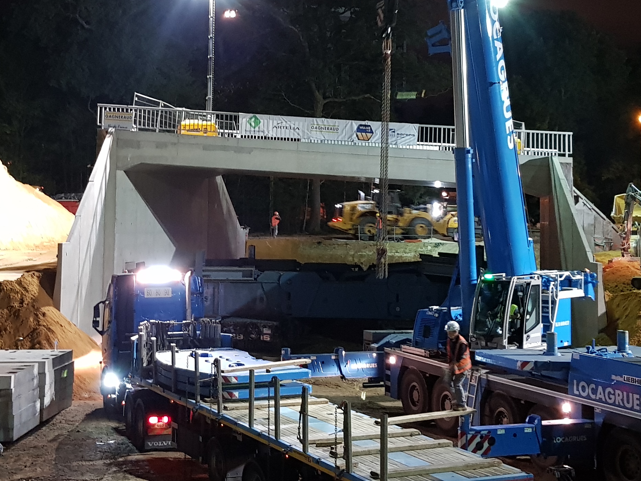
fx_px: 1037
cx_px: 302
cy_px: 168
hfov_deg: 34.3
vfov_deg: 26.0
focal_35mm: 56
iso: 200
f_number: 1.7
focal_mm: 4.2
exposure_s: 1/14
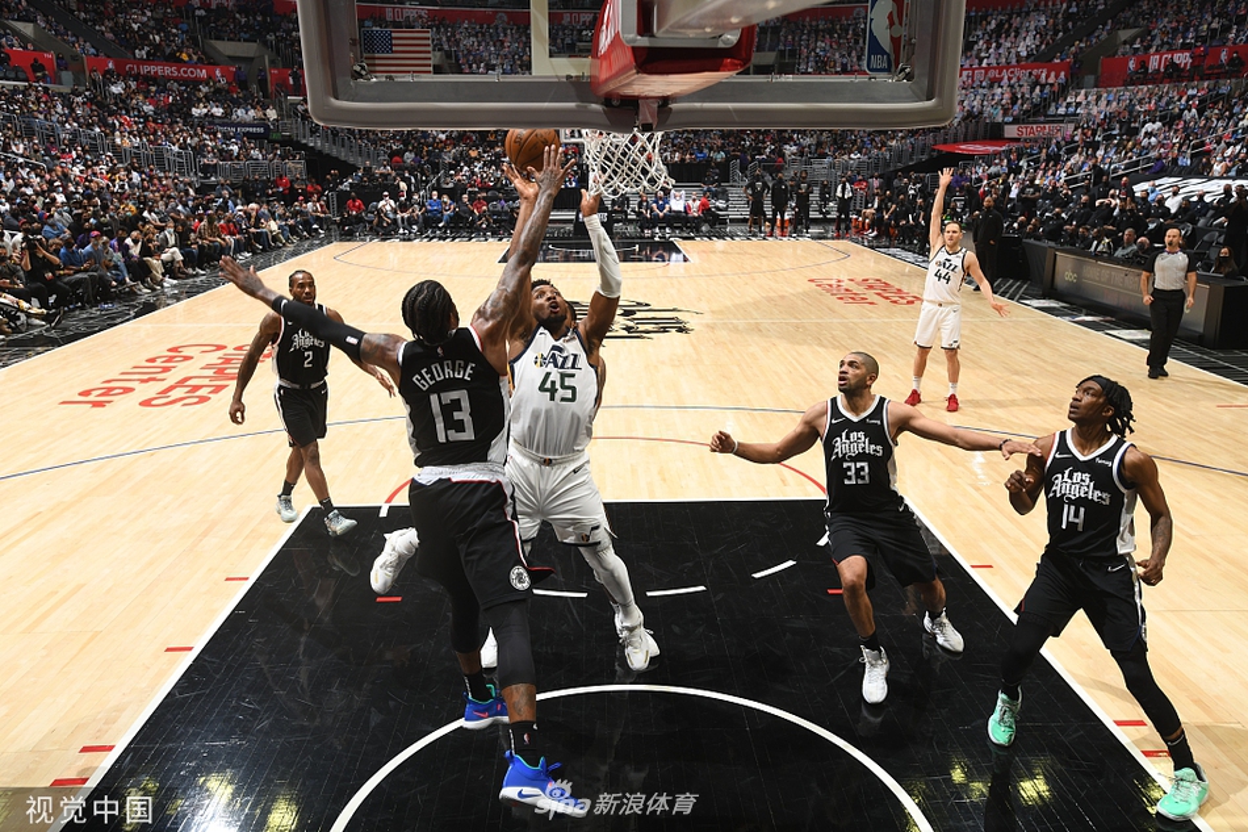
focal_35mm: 30
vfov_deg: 43.6
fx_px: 1040
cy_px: 416
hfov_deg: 61.9
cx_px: 624
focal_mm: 30
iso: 250
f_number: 7.1
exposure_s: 1/250
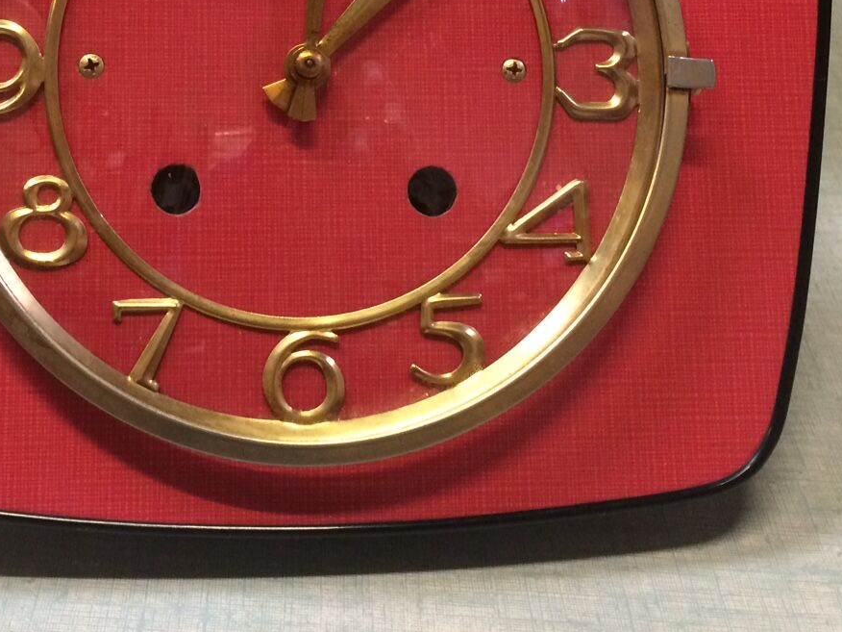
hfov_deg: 35.1
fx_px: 1313
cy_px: 99
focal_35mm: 54
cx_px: 268
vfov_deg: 26.4
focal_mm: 4.15
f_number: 2.2
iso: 250
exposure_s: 1/33
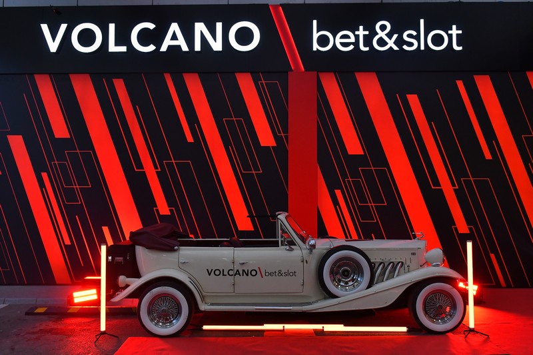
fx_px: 488
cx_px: 266
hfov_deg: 57.2
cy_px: 178
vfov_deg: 40.0
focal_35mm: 33
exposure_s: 1/125
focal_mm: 22
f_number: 5
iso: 1250
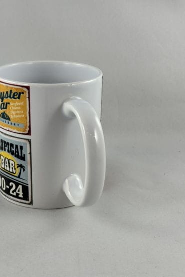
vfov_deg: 33.4
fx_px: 462
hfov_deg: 22.6
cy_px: 131
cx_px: 69
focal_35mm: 60
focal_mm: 6.86
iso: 64
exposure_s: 1/150
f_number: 1.78
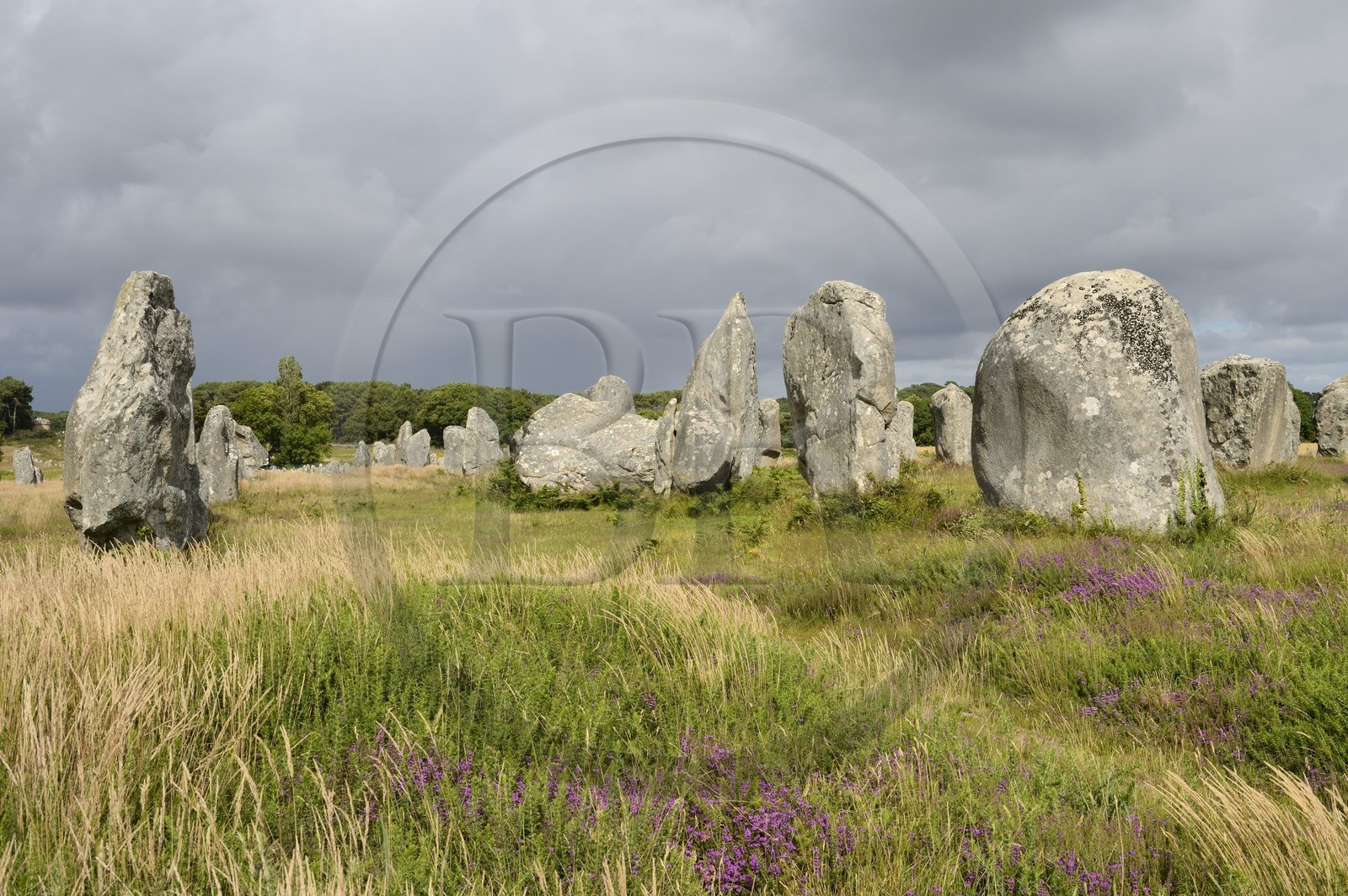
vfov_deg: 35.0
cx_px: 674
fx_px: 1422
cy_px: 448
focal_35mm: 38
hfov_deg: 50.7
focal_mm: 38
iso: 200
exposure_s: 1/200
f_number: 14
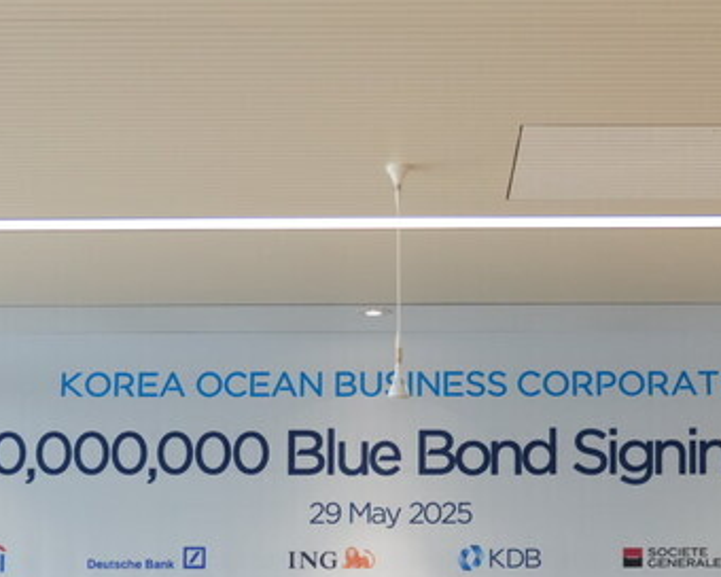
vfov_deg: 15.2
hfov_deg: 19.6
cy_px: 672
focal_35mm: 98
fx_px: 2091
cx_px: 373
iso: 1000
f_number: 4
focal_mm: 37
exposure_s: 1/160
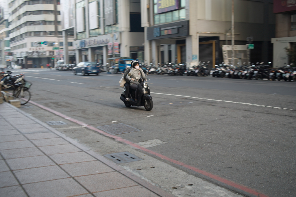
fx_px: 337
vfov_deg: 32.6
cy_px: 98
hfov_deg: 47.4
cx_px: 148
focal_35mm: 41
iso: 100
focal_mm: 24.2
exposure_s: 1/40
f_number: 2.8
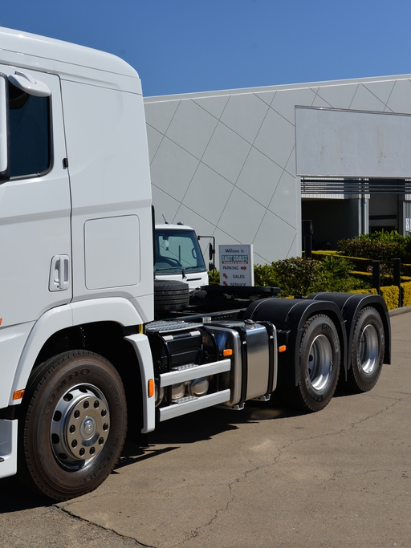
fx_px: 665
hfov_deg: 33.0
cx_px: 60
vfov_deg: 44.8
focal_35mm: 42
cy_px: 274
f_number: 10
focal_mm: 29
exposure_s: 1/400
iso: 100
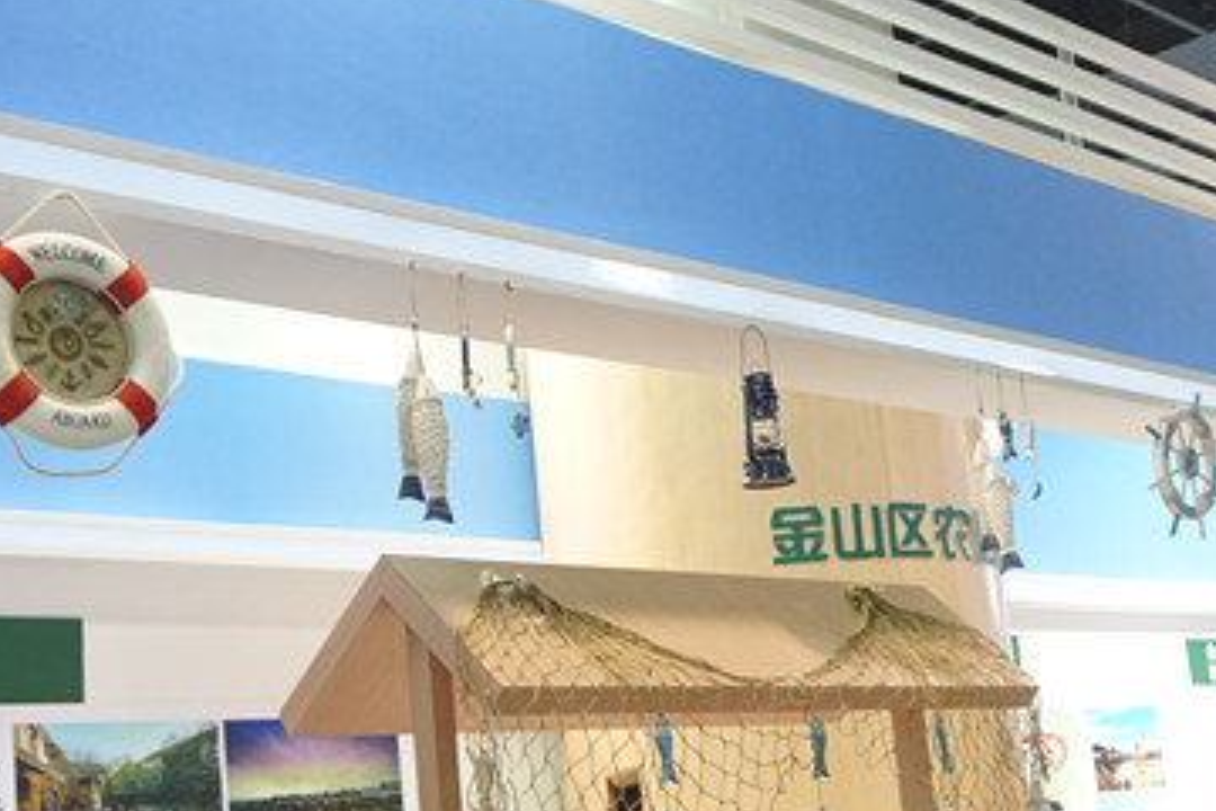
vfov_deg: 22.6
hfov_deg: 32.7
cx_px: 932
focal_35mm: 60
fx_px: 2027
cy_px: 444
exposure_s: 1/160
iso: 1600
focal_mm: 18
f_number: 4
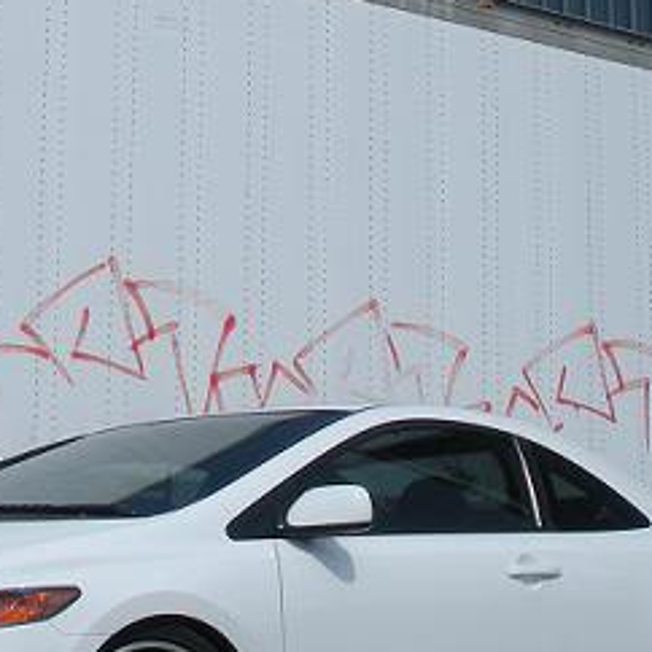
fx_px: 2451
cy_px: 9
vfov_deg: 14.9
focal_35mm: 115
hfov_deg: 15.2
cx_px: 321
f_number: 5.6
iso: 64
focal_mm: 6.3
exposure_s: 1/573
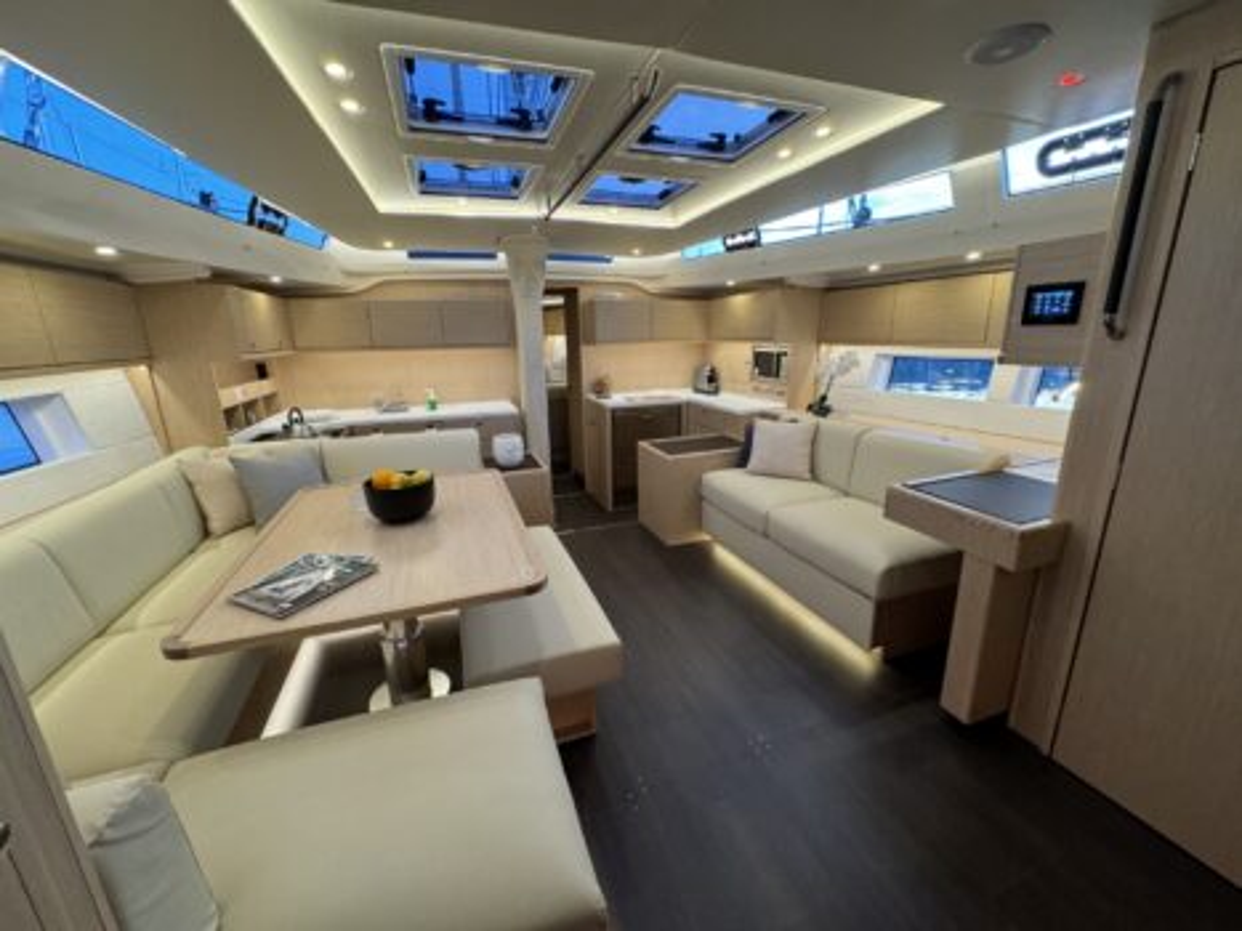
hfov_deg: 102.1
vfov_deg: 85.6
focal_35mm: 14
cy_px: 466
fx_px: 502
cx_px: 621
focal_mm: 2.22
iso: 250
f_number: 2.2
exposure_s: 1/99
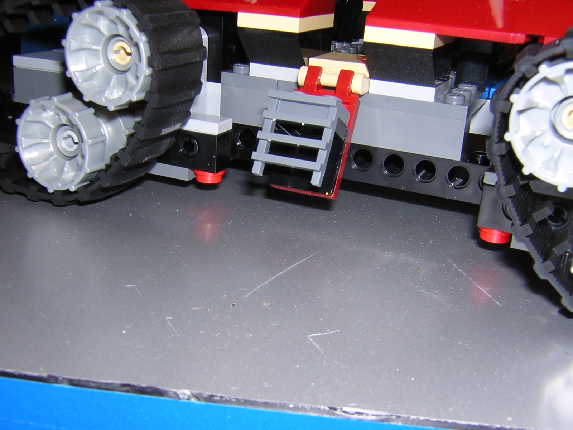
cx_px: 286
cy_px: 215
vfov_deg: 36.0
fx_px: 662
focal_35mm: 40
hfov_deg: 46.8
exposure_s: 1/60.1
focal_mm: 5.2
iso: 100
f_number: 5.4
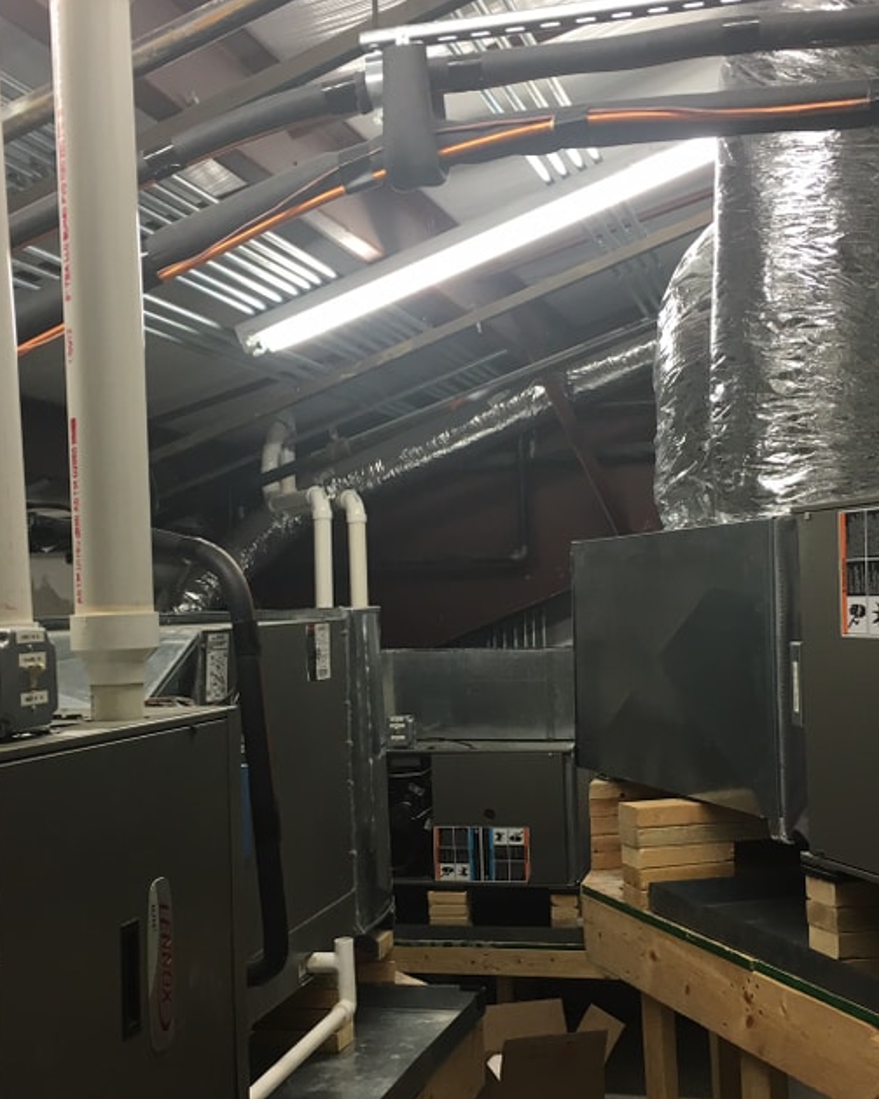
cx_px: 449
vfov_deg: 41.1
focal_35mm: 45
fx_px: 1464
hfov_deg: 33.4
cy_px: 591
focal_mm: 4.15
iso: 32
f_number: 2.2
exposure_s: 1/30
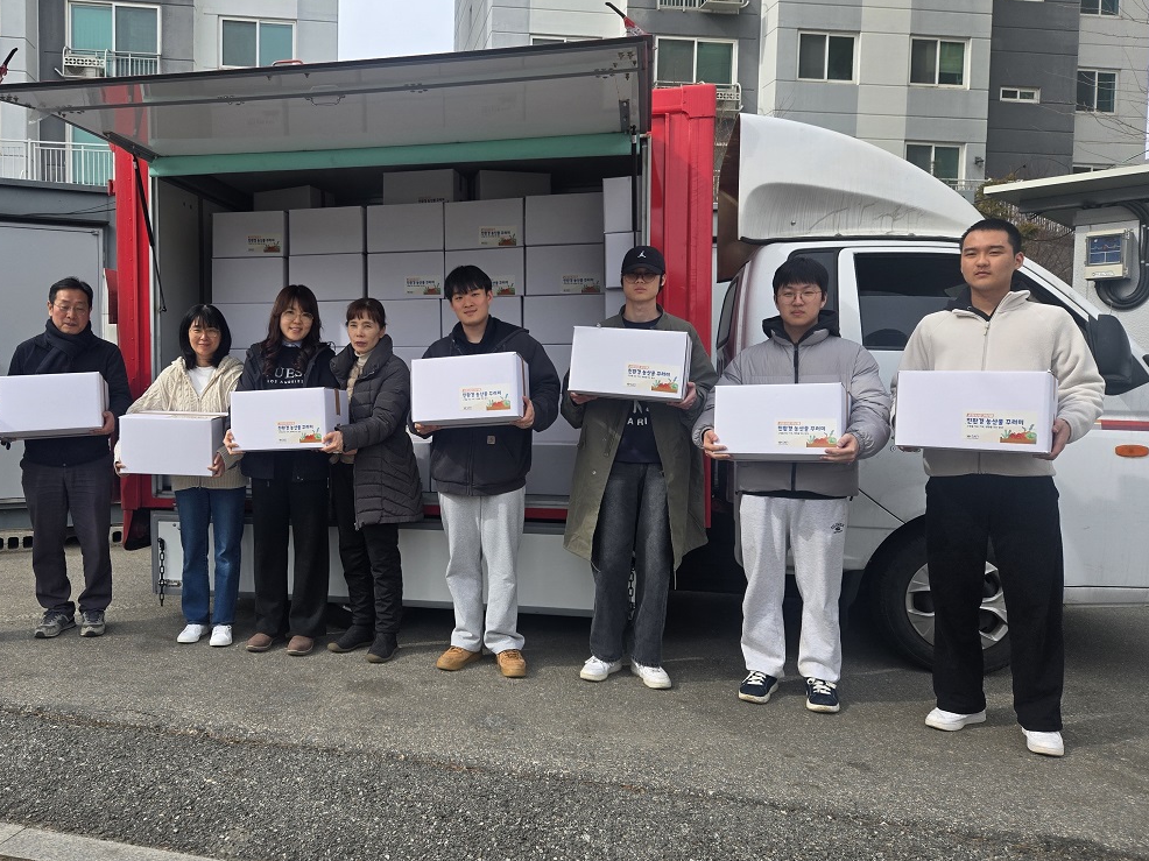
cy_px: 415
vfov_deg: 49.7
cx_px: 459
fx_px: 929
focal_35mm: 28
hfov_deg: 62.9
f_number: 1.8
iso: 80
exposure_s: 1/2752
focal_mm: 5.4
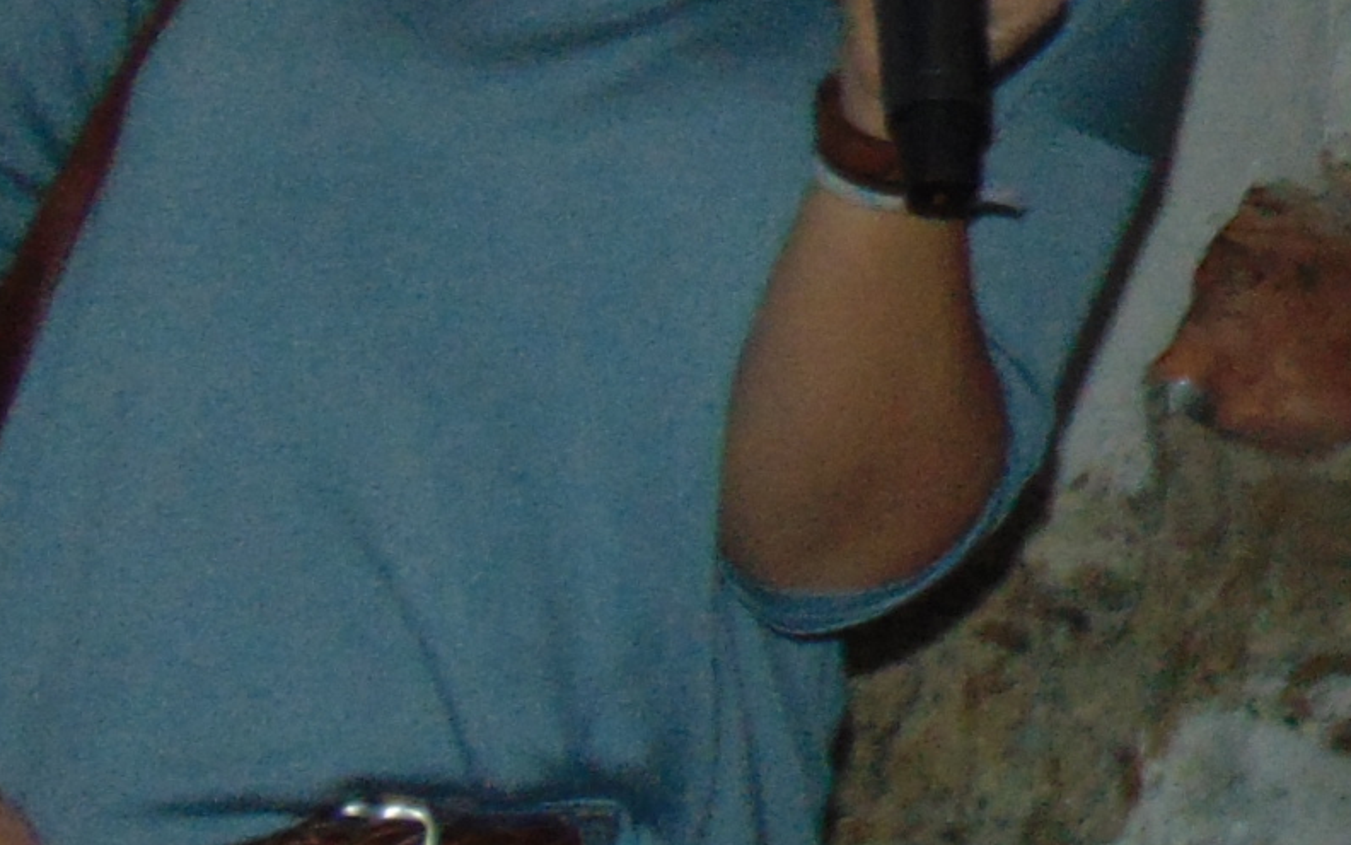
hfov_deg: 14.7
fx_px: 4492
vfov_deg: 10.6
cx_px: 2523
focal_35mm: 122
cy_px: -149
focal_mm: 4.5
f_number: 3
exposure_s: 1/30
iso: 200
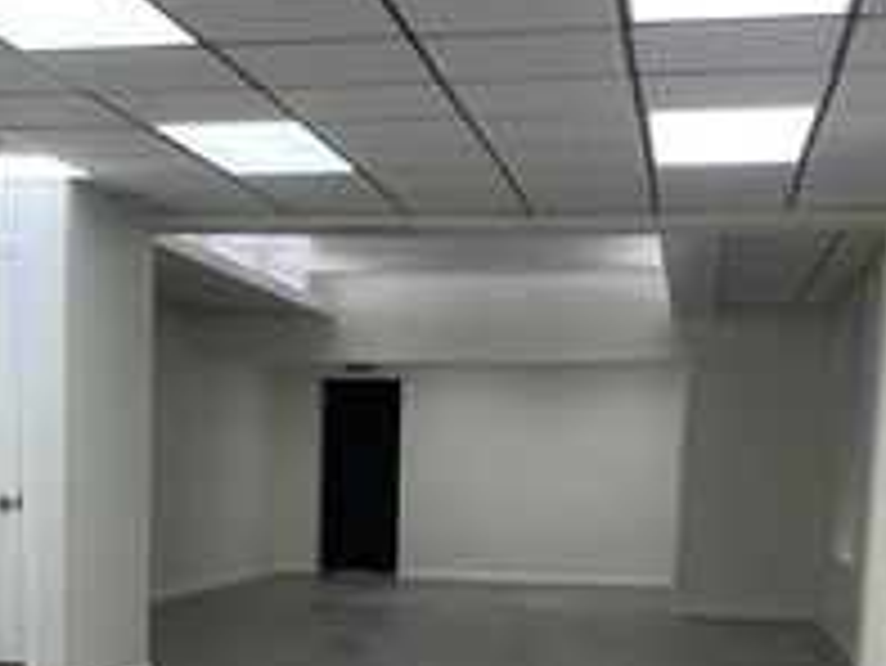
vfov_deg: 21.6
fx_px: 1690
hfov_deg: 29.0
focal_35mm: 66
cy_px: 641
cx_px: 247
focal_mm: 4.2
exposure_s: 1/120
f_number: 1.6
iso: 50
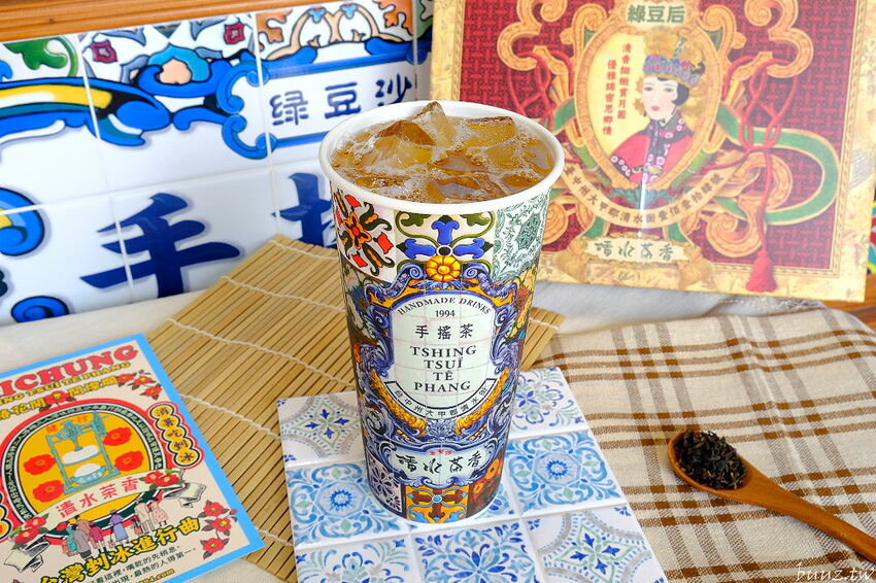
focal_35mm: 33
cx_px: 438
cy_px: 292
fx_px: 803
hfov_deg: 57.2
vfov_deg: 39.9
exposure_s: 1/125
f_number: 13
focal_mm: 22.3
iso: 1250
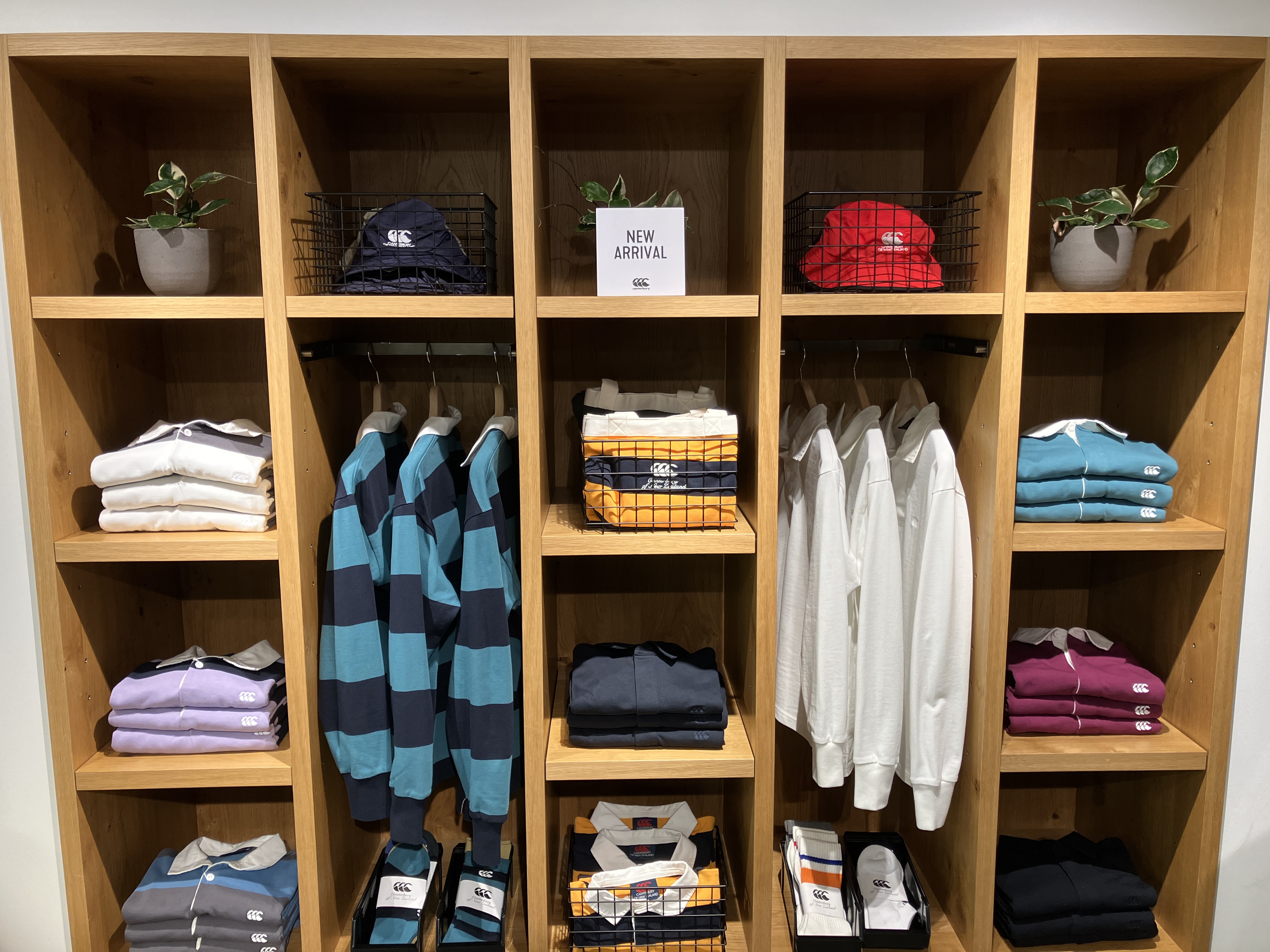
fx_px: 1027
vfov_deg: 49.7
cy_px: 476
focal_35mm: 28
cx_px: 635
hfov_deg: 63.4
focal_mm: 3.99
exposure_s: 1/100
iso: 80
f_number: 1.8
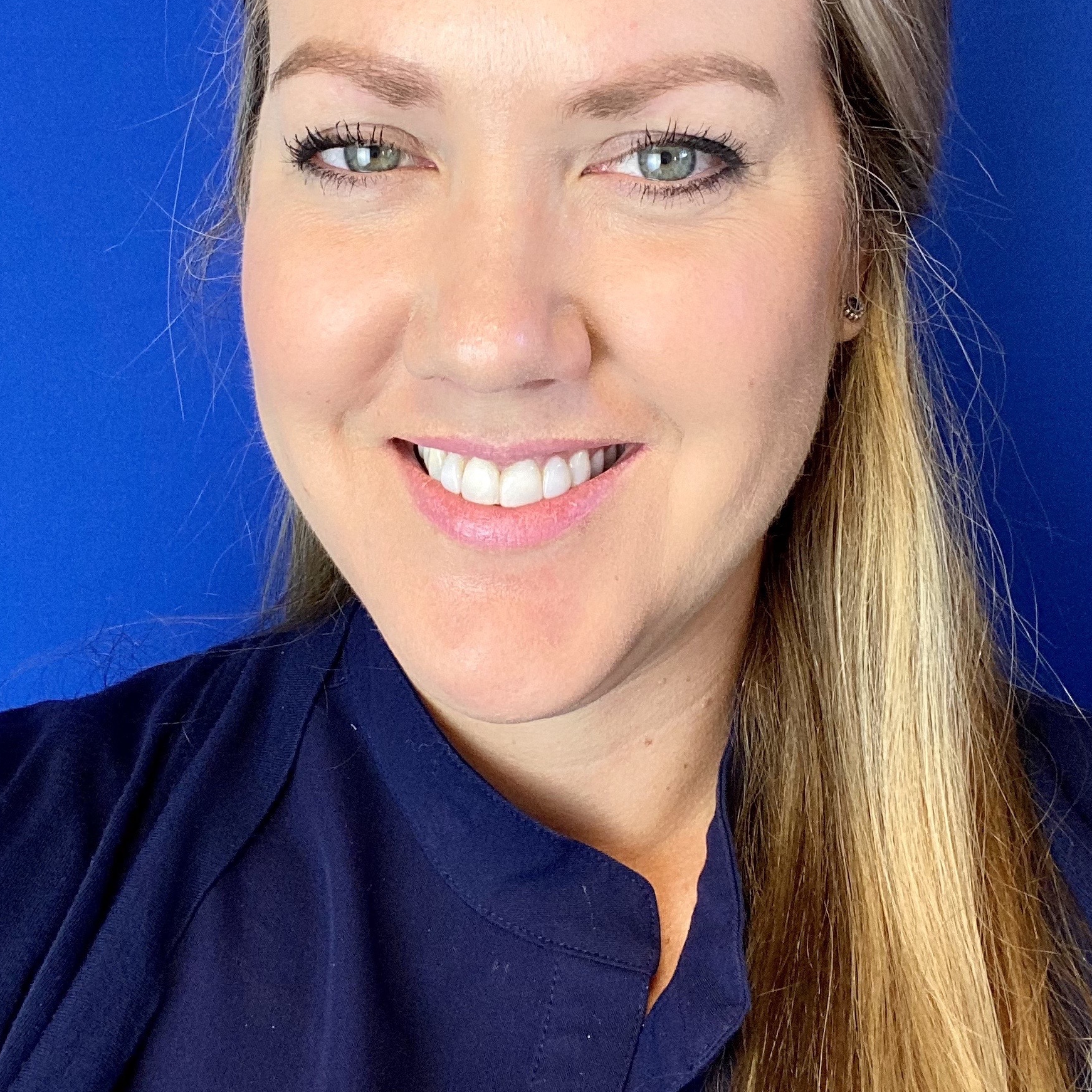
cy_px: 347
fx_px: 1677
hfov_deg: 36.1
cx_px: 528
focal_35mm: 47
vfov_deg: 35.6
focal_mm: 2.71
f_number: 2.2
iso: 64
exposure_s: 1/60
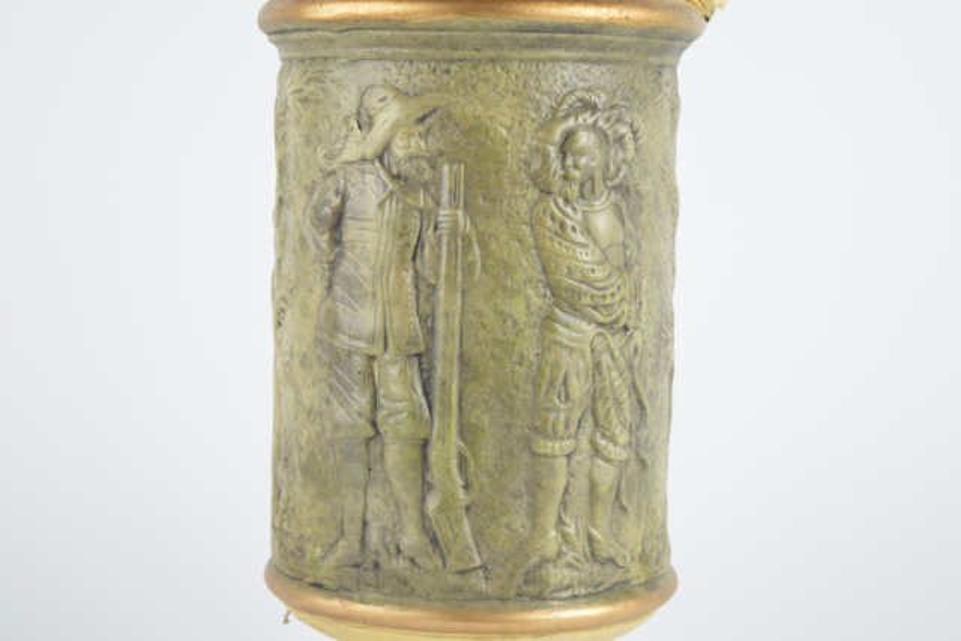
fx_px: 2203
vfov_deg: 16.6
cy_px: 320
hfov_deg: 24.6
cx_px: 480
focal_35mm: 82
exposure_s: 1/125
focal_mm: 55
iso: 400
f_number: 6.3
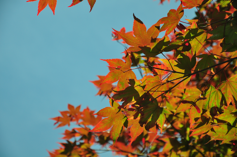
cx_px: 118
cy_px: 78
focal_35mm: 102
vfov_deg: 13.4
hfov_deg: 20.0
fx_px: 671
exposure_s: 1/1000
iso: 220
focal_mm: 68
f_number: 5.6
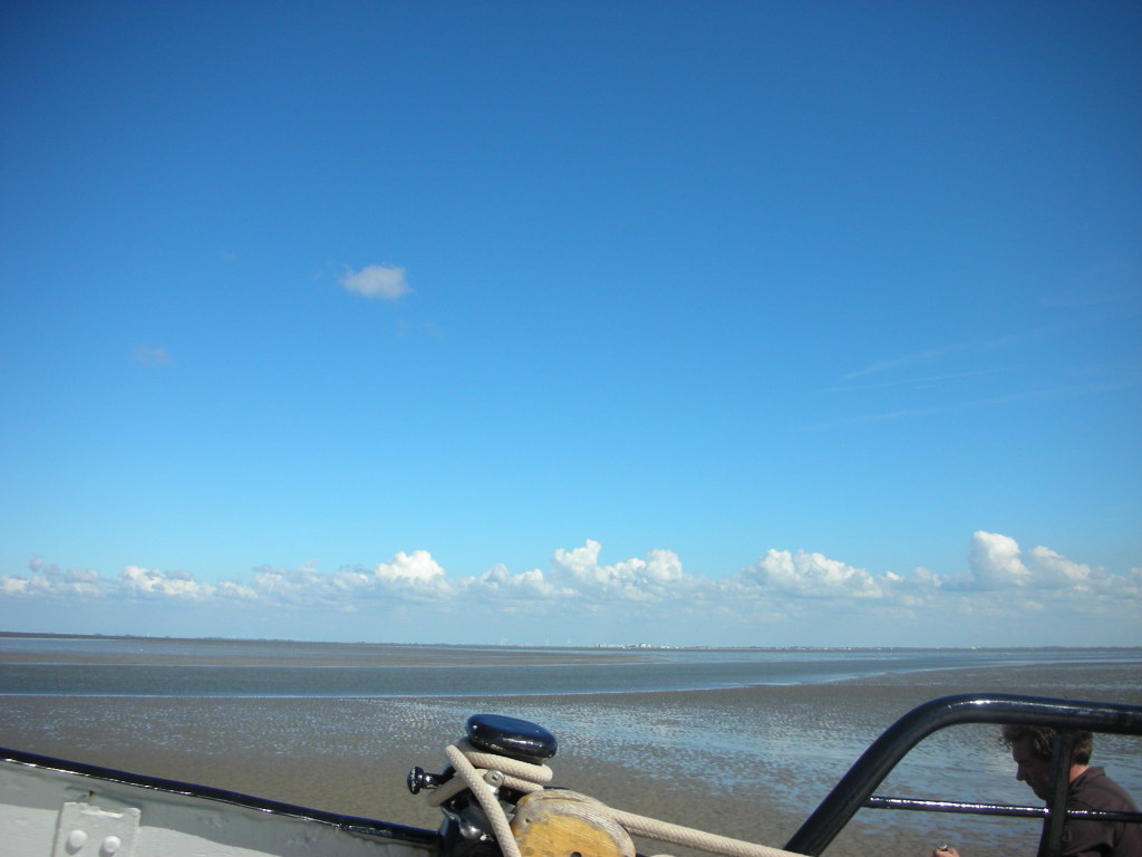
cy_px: 428
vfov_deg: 40.7
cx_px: 571
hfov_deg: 52.6
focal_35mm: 35
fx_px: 1155
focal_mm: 5.8
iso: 50
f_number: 8.5
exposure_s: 1/115
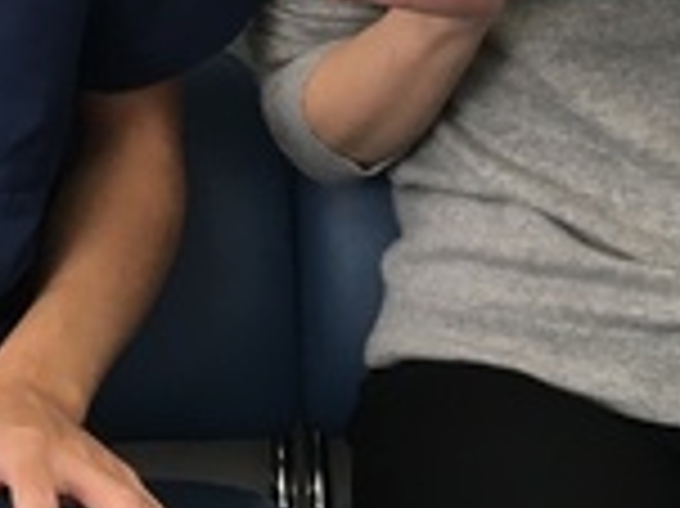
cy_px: -299
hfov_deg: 18.7
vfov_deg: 13.3
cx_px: 104
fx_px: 2041
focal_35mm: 104
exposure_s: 1/40
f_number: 2.2
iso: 25
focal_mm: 4.15
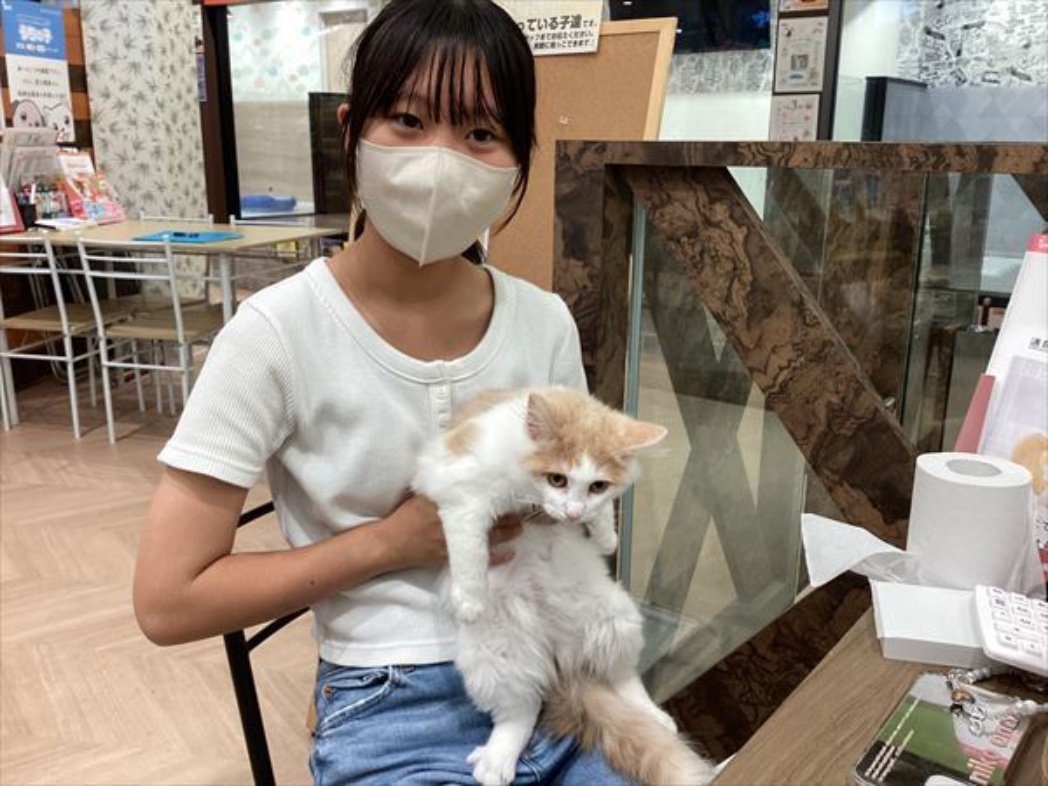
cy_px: 393
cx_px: 524
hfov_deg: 58.4
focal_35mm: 31
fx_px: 939
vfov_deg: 45.4
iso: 50
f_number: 2.4
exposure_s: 1/100
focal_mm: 3.3
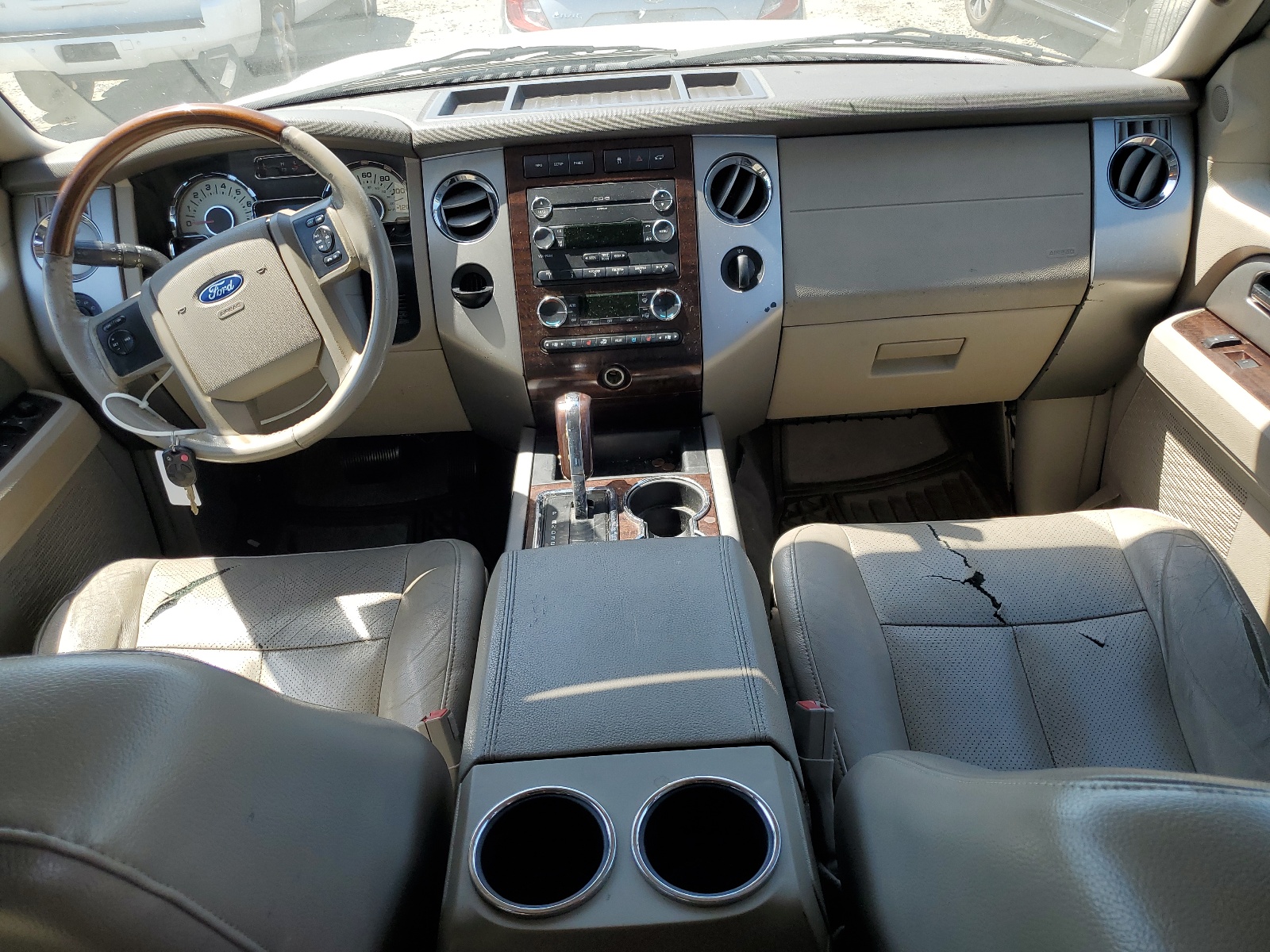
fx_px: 954
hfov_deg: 67.3
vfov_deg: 53.1
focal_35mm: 26
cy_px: 476
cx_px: 635
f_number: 1.5
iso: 50
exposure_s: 1/588
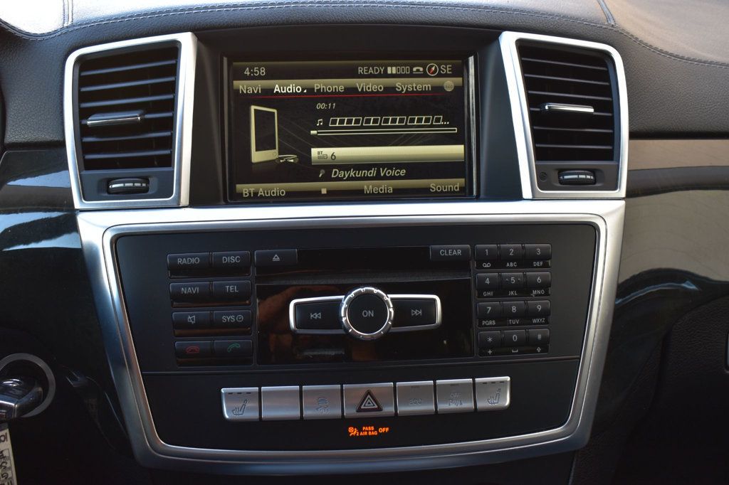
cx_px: 364
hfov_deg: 46.4
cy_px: 242
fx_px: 850
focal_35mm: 42
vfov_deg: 31.9
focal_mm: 28
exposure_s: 1/50
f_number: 8
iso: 400
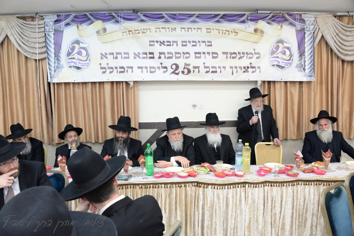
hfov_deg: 65.5
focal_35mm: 28
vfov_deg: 46.4
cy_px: 118
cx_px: 177
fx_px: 275
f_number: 6.3
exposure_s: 1/80
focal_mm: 28
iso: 2000
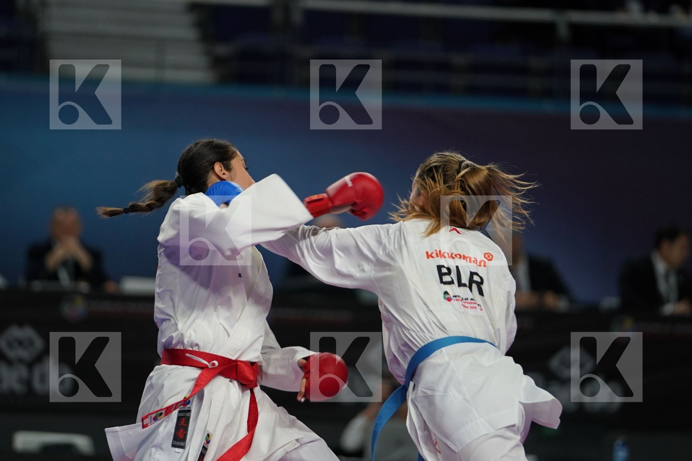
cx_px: 346
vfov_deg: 4.9
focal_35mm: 283
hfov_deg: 7.3
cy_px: 230
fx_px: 5439
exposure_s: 1/1000
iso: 1000
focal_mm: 189
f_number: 2.8
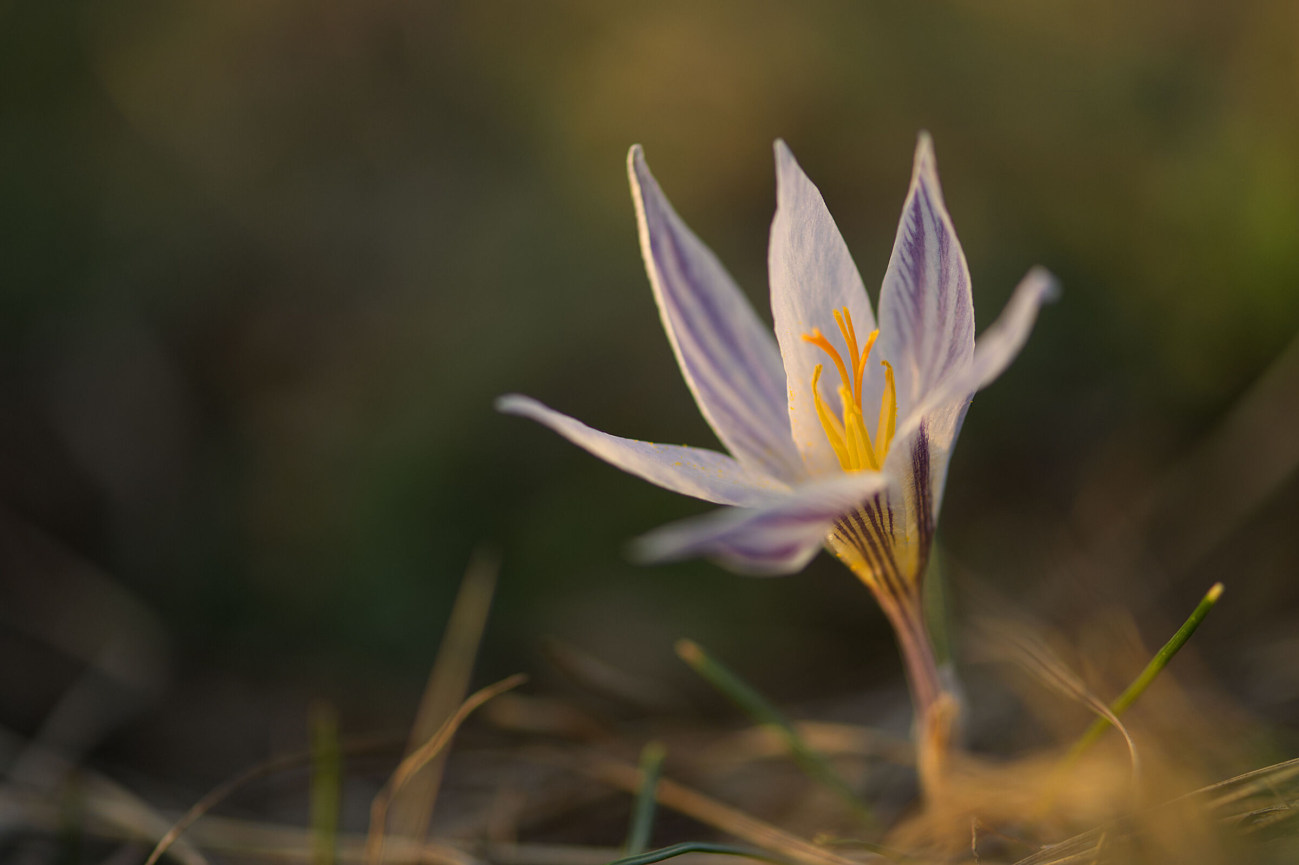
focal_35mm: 105
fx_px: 3787
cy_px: 432
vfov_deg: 13.0
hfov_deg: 19.5
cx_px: 650
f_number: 3.3
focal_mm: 105
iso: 160
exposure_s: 1/400
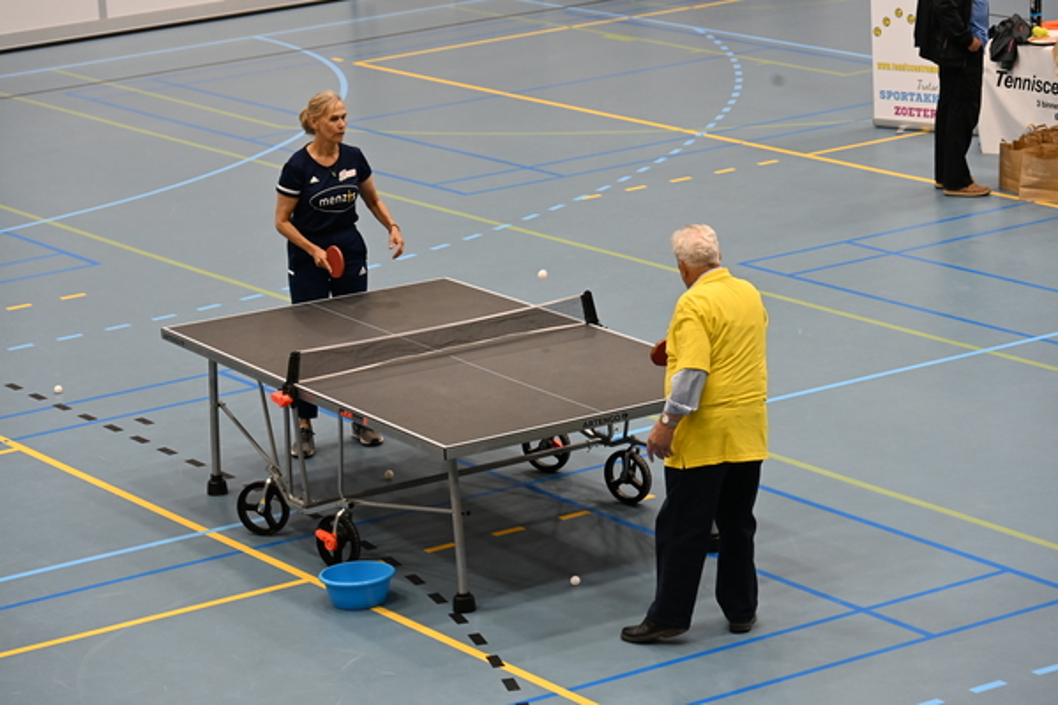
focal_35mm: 120
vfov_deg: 11.4
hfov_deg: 17.1
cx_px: 529
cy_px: 352
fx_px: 3525
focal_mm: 120
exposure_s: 1/125
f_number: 6.3
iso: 2500
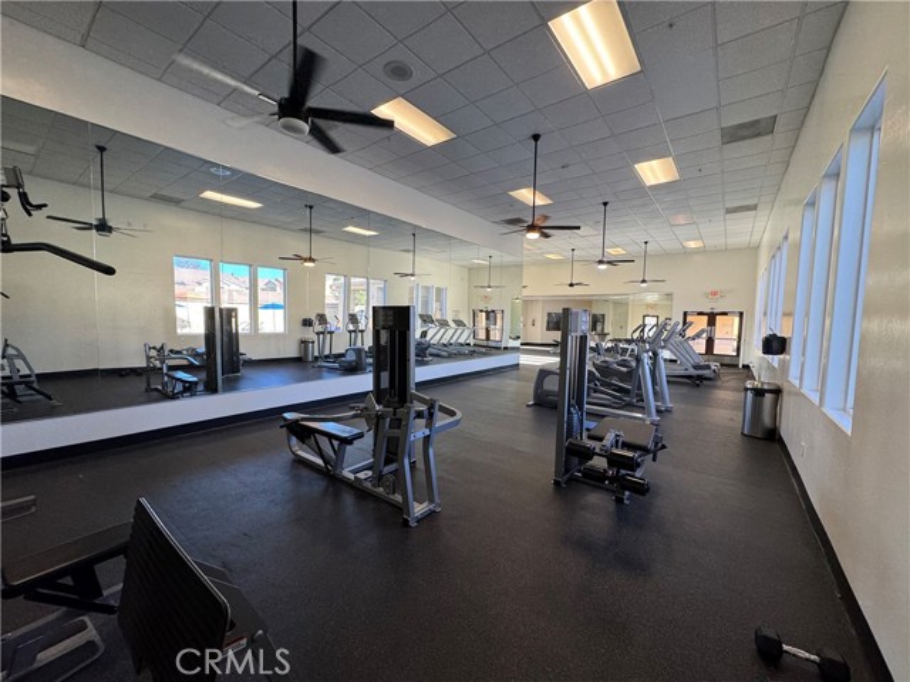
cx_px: 455
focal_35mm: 14
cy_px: 341
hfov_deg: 102.1
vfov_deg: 85.7
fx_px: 368
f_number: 2.2
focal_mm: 2.22
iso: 200
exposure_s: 1/120
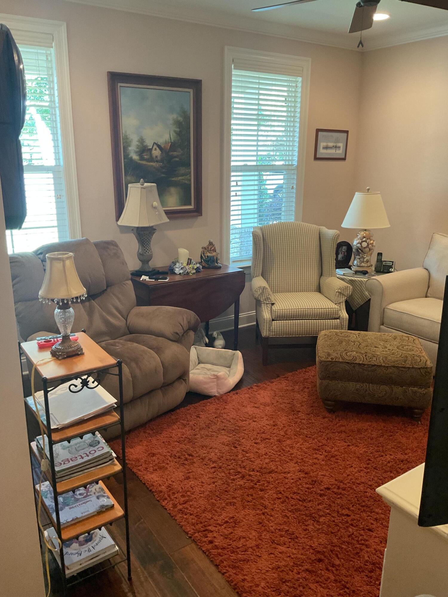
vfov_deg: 61.7
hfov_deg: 48.2
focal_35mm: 29
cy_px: 298
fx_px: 500
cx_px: 224
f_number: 1.8
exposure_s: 1/60
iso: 200
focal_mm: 3
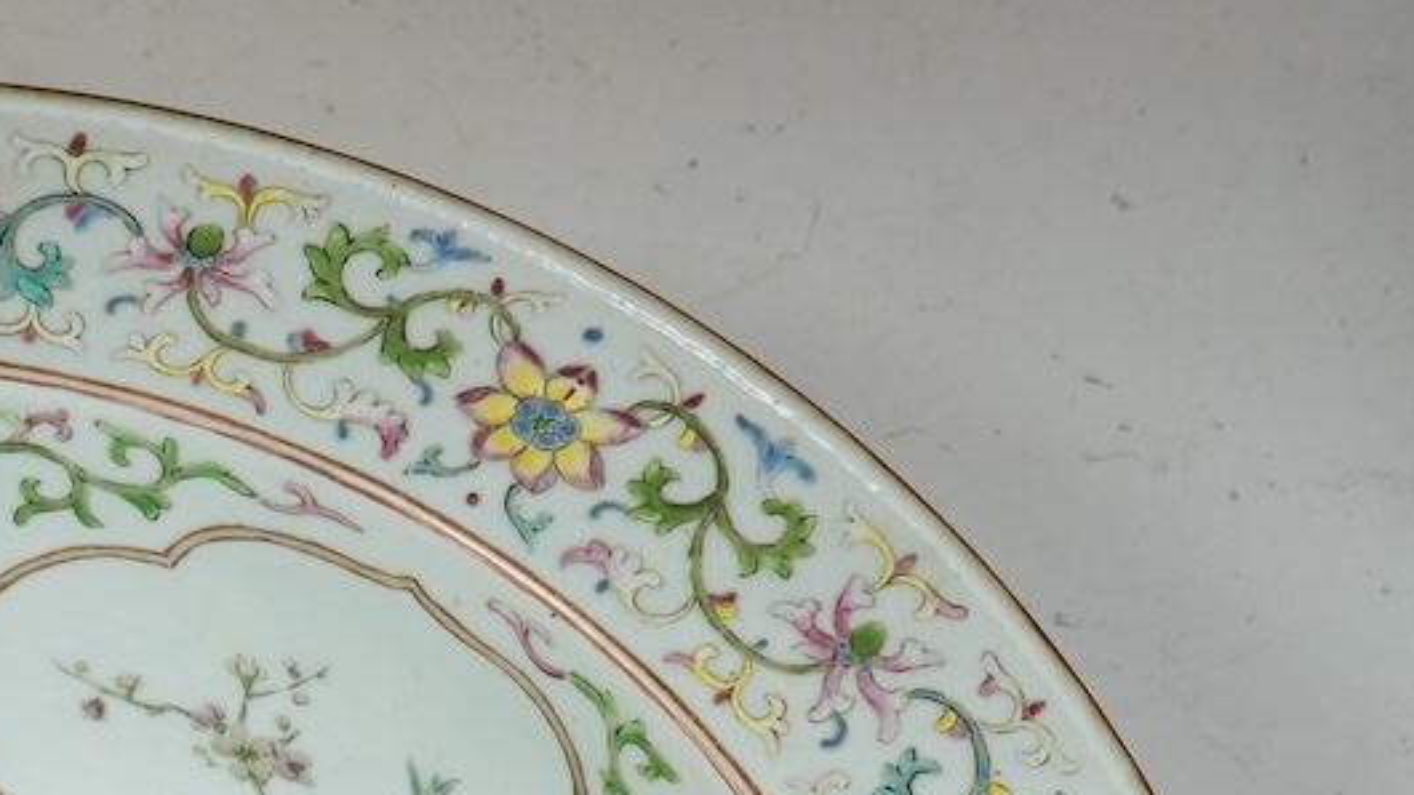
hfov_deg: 20.8
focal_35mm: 95
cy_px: 1474
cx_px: -335
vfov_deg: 11.7
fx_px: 3562
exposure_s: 1/80
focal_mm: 28
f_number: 8
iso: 2500
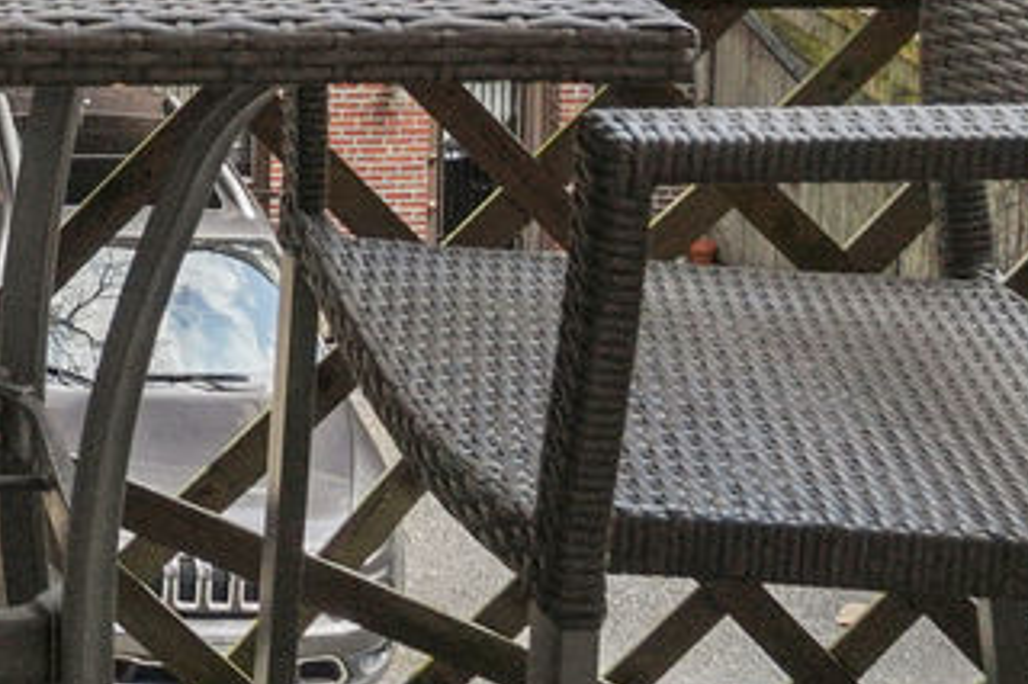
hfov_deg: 24.4
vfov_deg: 15.3
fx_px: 2140
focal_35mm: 75
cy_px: -596
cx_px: -209
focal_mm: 10
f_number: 7.1
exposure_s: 1/320
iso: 320
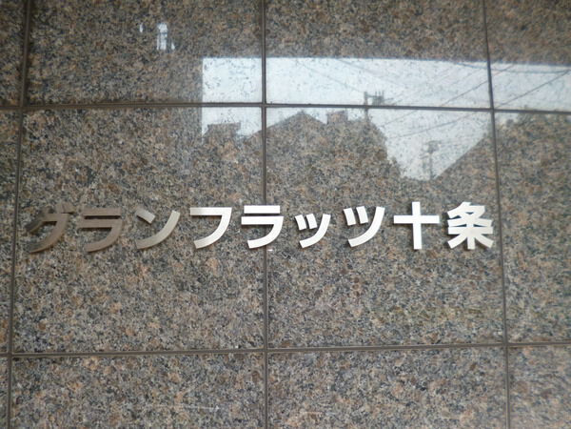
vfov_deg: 56.8
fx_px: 396
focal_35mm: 24
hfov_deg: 71.6
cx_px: 286
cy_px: 214
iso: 100
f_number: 2.5
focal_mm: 4.3
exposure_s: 1/250
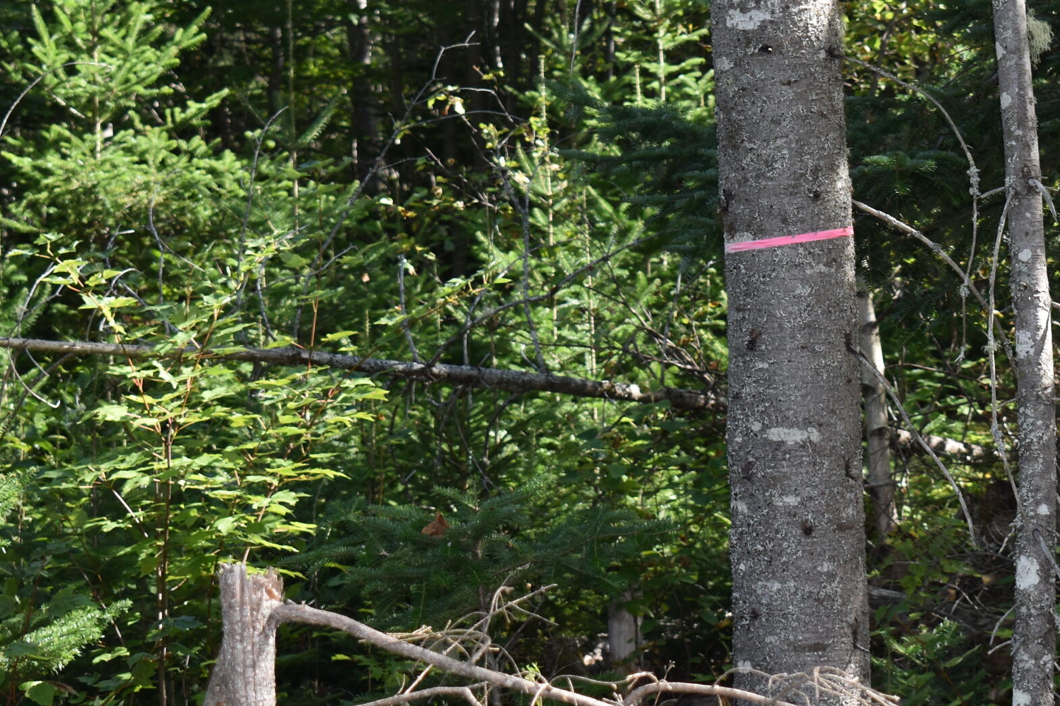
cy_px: 169
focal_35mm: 138
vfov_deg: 9.9
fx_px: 4063
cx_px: 734
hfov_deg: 14.8
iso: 180
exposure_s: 1/200
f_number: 5.3
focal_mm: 48
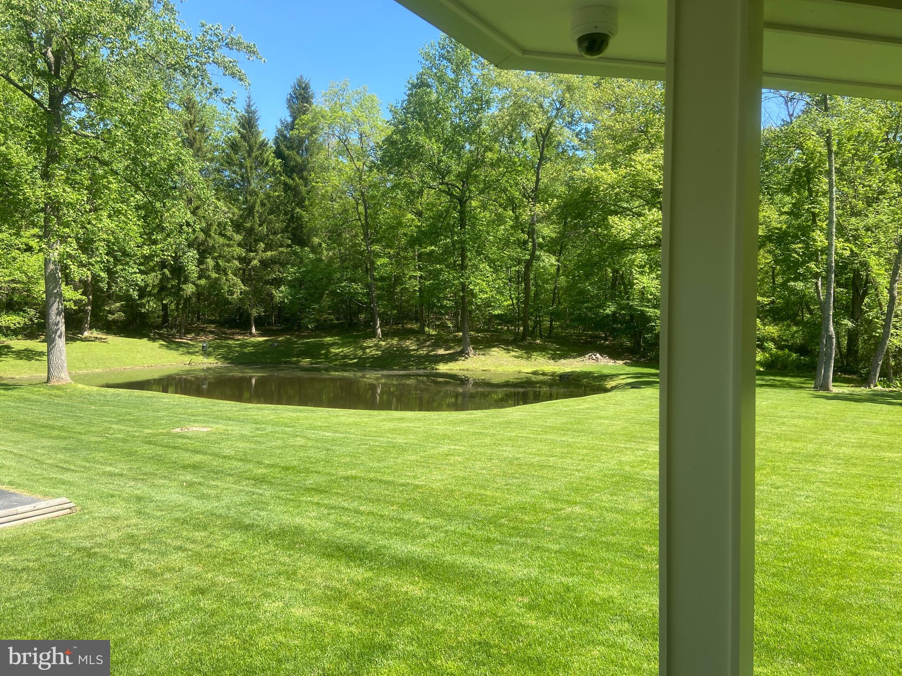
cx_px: 451
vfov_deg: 53.1
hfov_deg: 67.3
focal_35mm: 26
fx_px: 677
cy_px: 338
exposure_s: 1/827
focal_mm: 4.25
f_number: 1.8
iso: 32
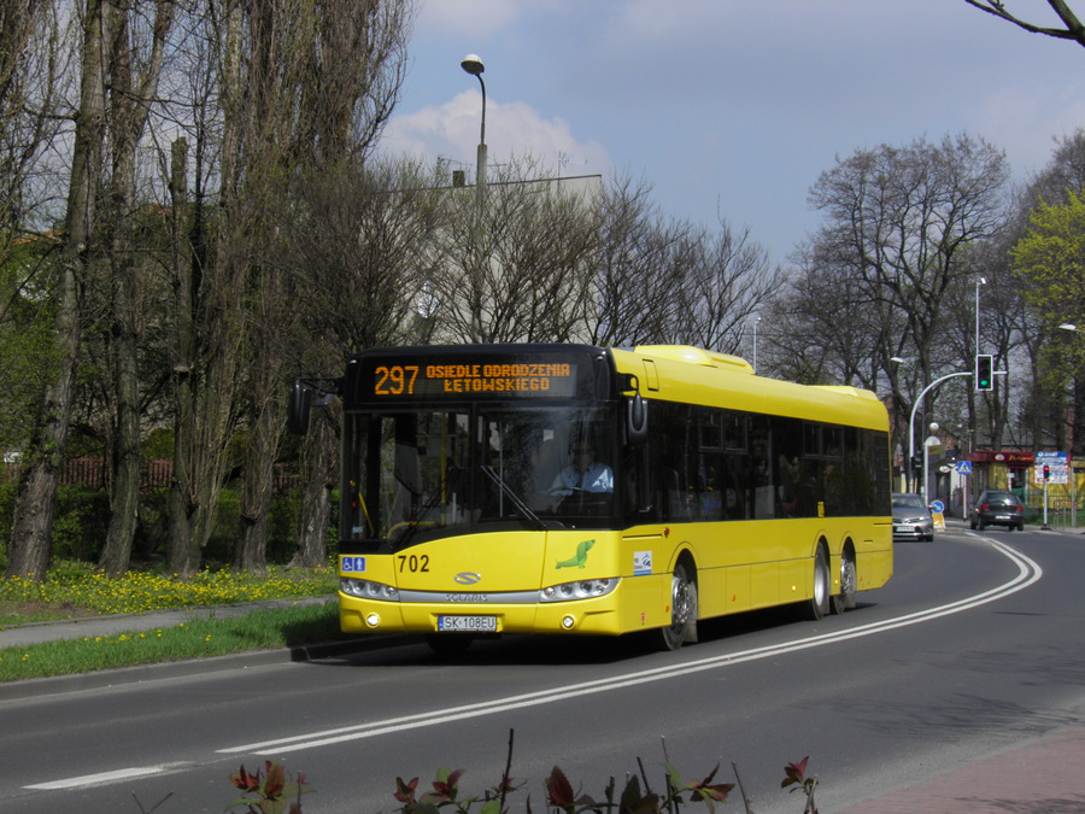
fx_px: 2633
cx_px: 542
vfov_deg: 17.6
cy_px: 407
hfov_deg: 23.3
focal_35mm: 84
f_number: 5.6
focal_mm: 15.2
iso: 50
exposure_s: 1/400
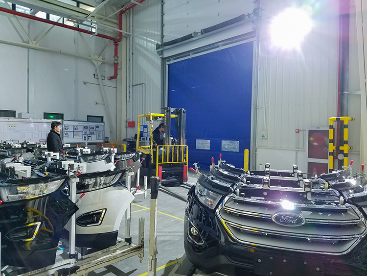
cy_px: 138
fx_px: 276
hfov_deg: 67.3
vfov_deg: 53.1
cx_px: 184
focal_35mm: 26
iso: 200
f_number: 1.7
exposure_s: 1/13
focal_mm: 4.2
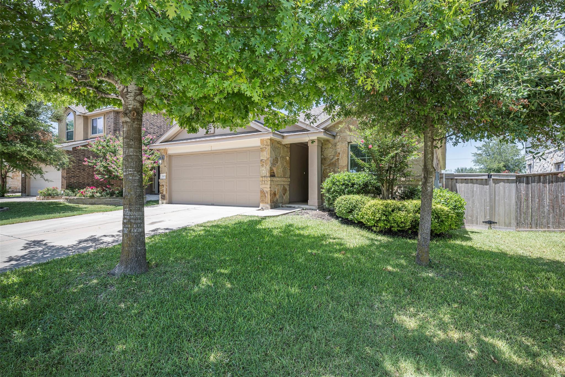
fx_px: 282
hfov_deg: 90.0
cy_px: 188
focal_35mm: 18
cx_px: 282
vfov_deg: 67.4
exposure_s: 1/160
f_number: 11
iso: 250
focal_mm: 18
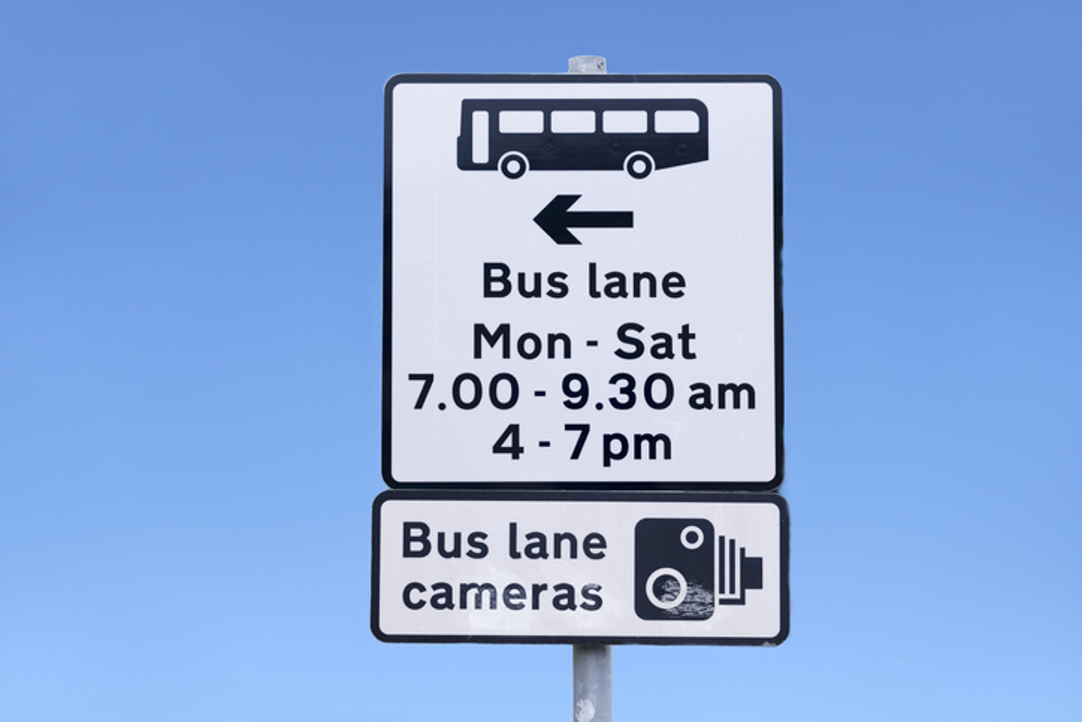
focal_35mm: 99
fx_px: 2976
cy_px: 361
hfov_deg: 20.6
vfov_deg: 13.8
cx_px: 541
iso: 200
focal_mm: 66
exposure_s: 1/8
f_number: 2.8
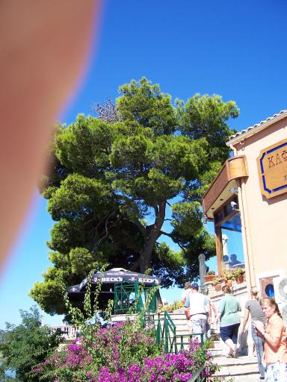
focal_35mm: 36
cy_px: 191
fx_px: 398
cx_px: 144
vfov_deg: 51.4
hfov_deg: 39.7
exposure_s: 1/750
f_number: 3
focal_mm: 6
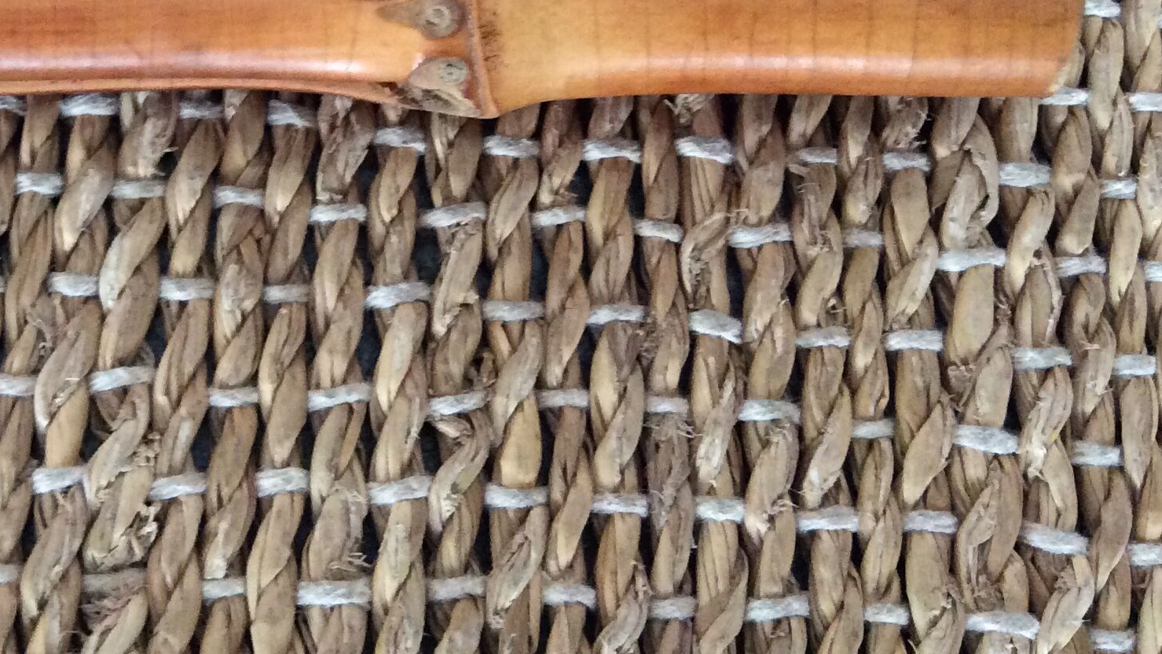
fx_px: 1880
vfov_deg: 19.1
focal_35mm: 61
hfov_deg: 33.8
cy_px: -20
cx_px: 332
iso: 250
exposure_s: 1/25
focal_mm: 3.3
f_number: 2.4
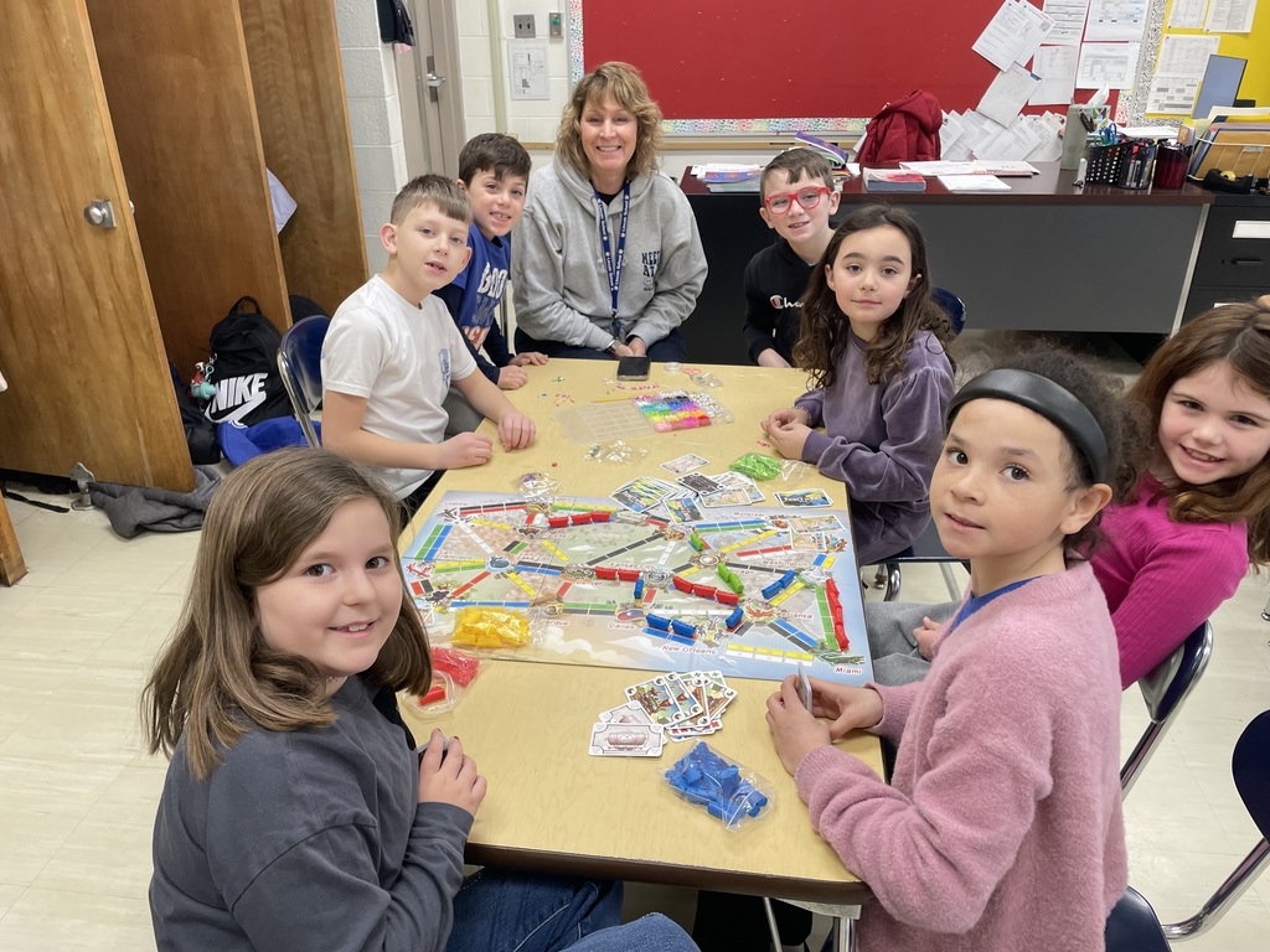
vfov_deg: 53.1
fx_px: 954
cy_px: 476
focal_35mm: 26
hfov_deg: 67.3
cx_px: 635
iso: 80
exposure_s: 1/60
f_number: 1.6
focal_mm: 4.2
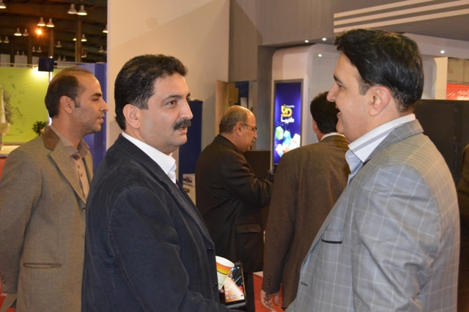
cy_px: 156
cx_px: 234
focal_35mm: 45
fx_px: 586
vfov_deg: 29.8
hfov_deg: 43.6
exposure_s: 1/60
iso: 2800
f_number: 4.5
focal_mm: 30
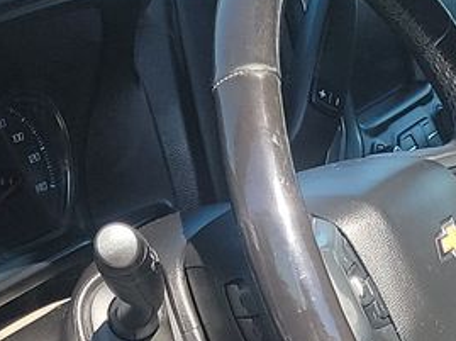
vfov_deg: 10.3
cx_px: 741
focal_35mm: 143
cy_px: 348
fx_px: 1881
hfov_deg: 12.9
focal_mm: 6.7
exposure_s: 1/216
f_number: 1.8
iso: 50
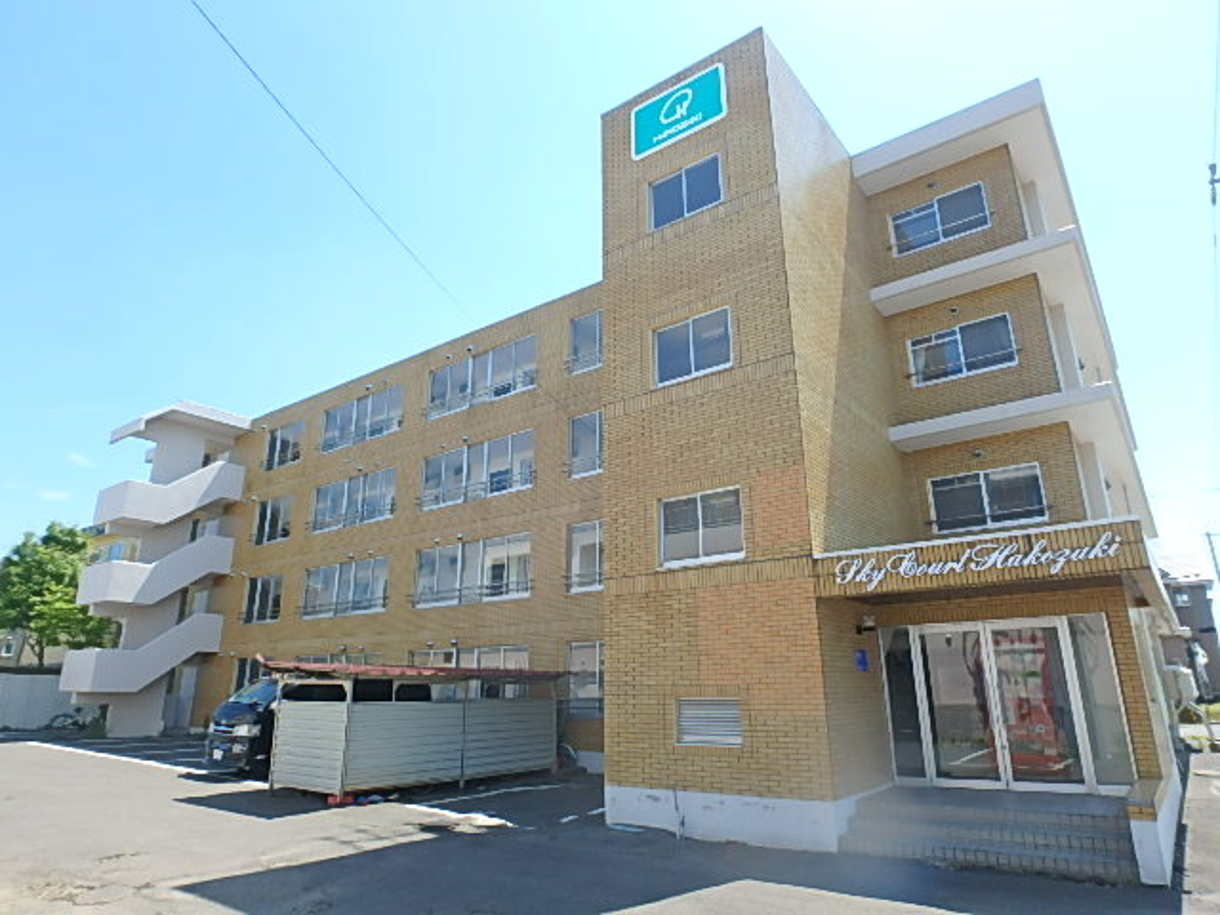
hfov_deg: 79.0
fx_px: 740
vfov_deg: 63.4
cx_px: 610
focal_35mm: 21
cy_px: 458
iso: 125
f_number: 3.5
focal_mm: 3.7
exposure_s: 1/500
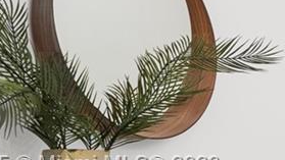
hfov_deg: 14.0
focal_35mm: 96
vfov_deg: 12.4
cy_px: 166
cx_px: 710
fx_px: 726
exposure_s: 1/10
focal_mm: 16
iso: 320
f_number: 8
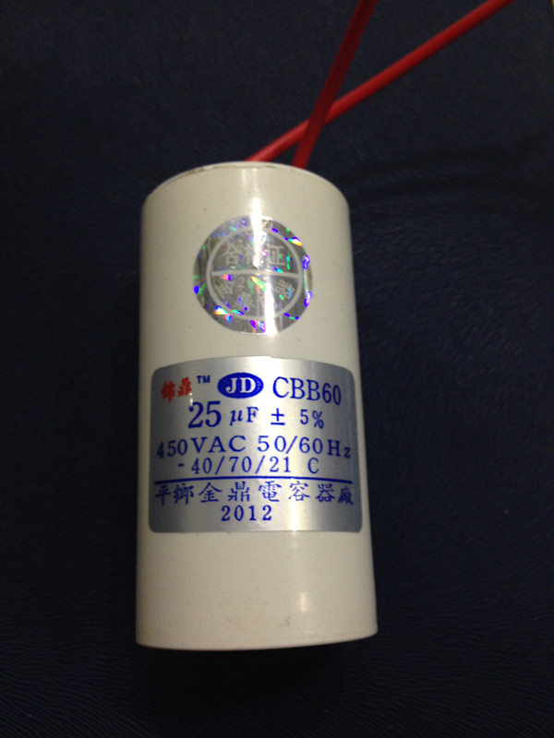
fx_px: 704
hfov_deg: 42.9
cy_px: 369
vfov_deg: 55.4
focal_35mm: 33
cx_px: 277
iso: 80
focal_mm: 4.12
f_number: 2.4
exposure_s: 1/20
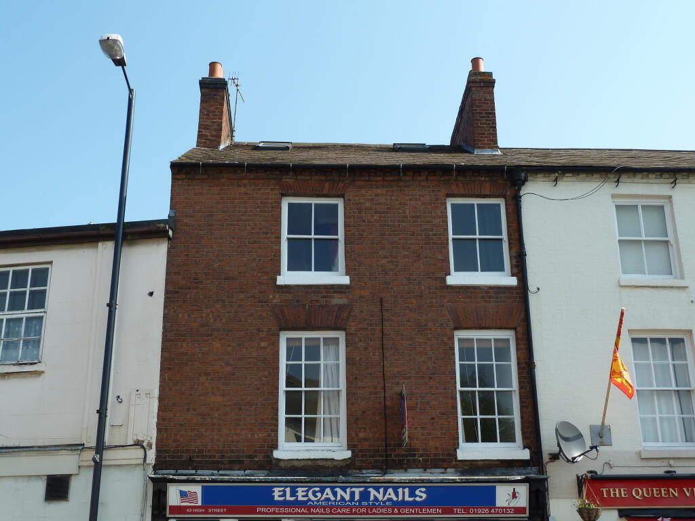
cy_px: 260
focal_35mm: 44
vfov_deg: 32.9
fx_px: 883
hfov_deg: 42.9
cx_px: 348
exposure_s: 1/320
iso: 80
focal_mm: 7.3
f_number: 4
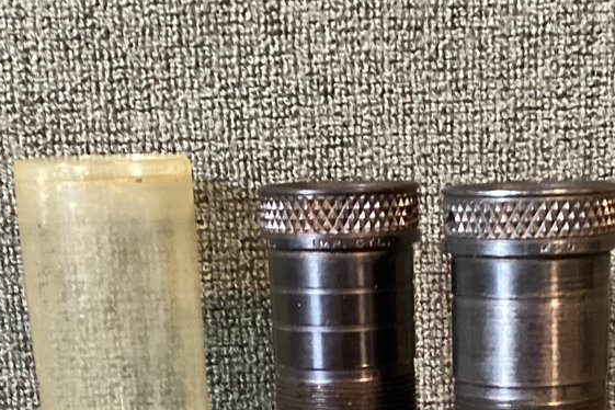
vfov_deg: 14.8
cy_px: 585
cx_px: 392
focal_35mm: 87
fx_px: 1486
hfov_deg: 23.3
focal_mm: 3.3
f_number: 2.4
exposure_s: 1/30
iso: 400
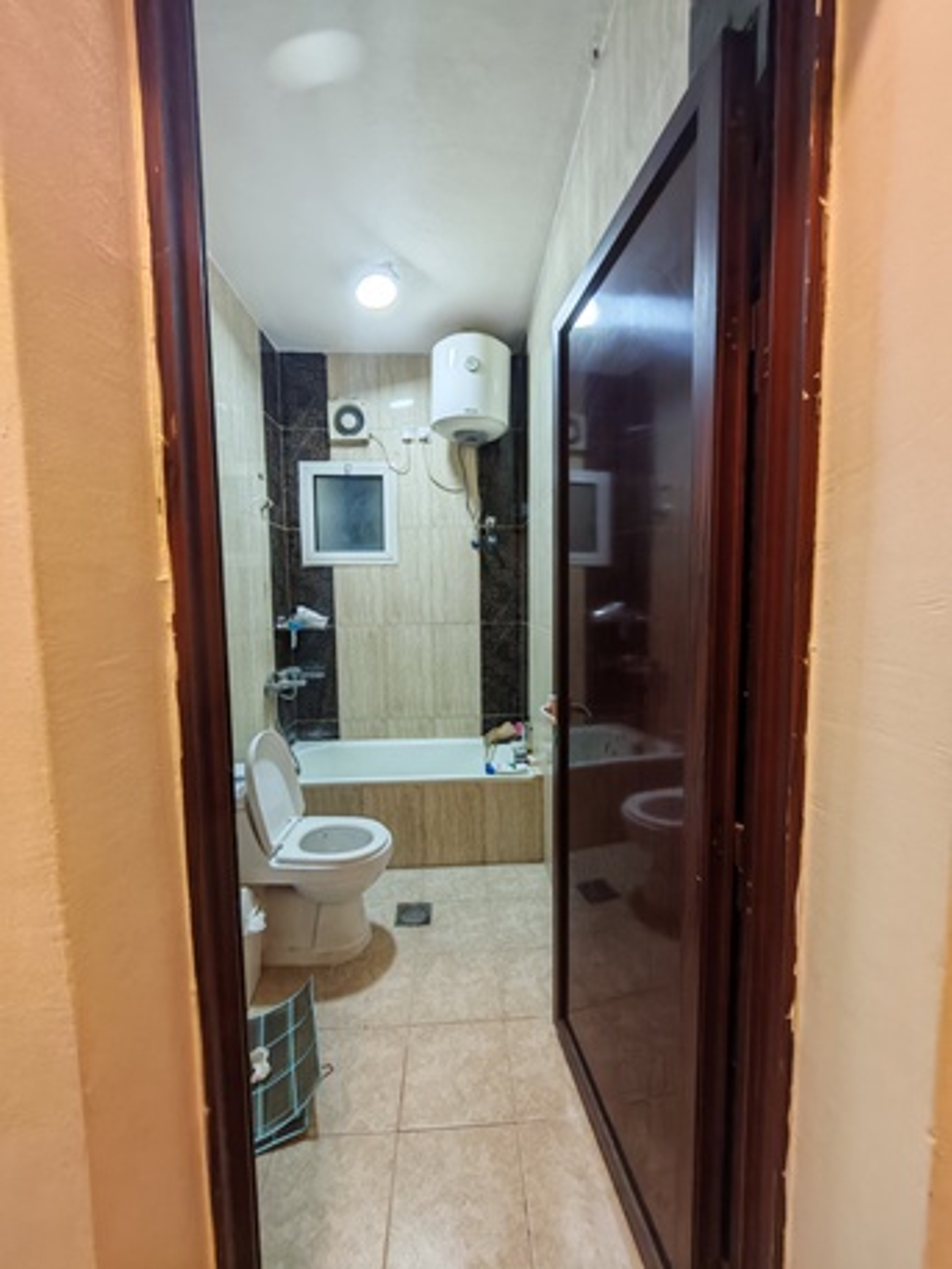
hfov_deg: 89.9
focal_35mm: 13
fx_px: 476
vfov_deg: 106.2
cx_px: 476
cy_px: 634
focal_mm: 1.82
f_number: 2
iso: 640
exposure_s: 1/30
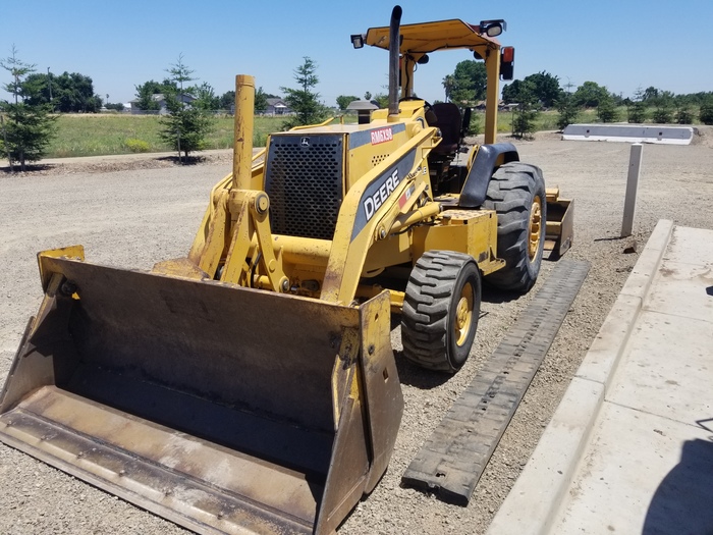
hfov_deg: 67.3
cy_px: 268
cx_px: 356
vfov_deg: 53.1
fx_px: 536
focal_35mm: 26
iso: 50
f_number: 1.7
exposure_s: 1/2584
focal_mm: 4.25
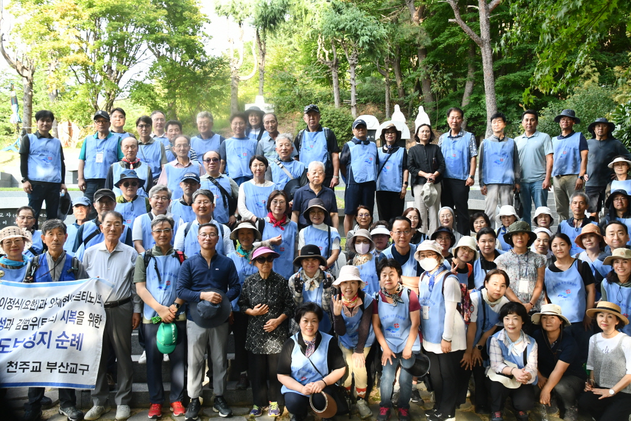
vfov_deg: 40.0
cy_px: 210
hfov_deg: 57.2
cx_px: 316
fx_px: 578
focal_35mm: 33
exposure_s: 1/200
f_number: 7.1
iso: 800
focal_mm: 22
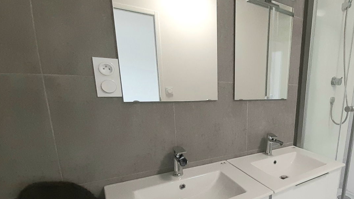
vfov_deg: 52.5
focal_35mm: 21
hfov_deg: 79.3
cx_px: 253
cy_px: 134
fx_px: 197
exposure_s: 1/40
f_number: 2.2
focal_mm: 1.13
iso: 160
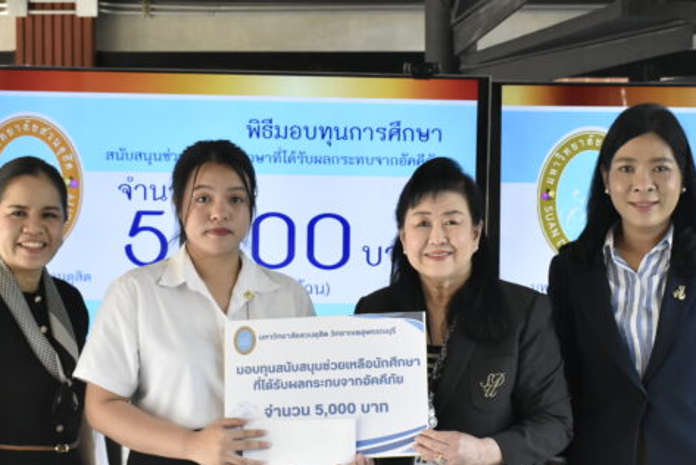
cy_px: 286
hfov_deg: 25.9
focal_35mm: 78
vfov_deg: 17.5
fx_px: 1509
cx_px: 415
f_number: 4
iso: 3200
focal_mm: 32
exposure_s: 1/500
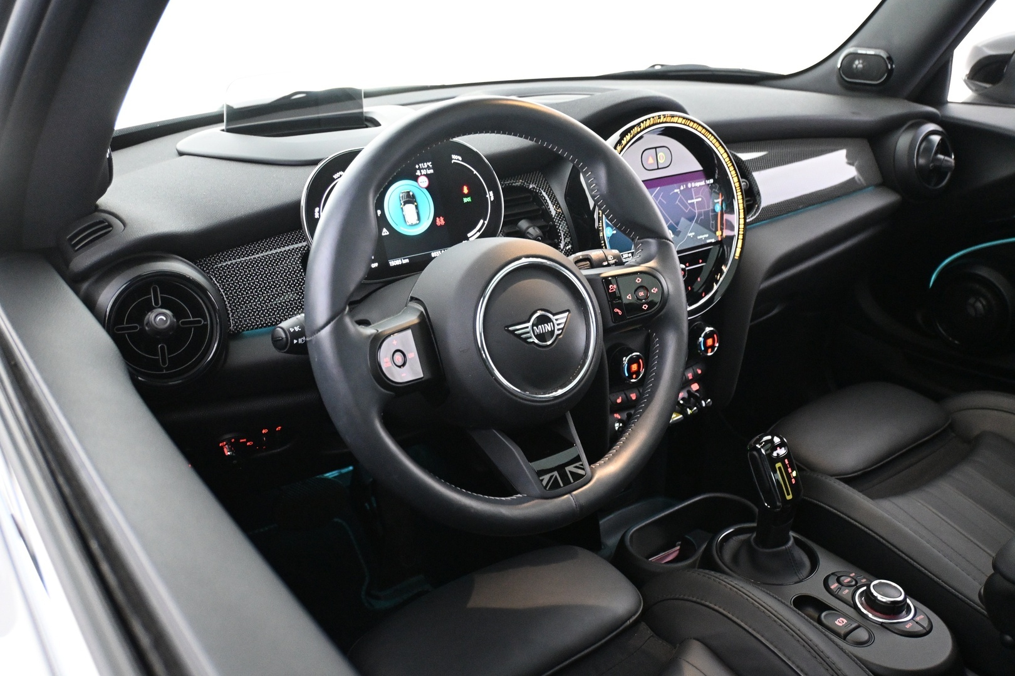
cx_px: 508
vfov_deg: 41.7
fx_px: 888
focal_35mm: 32
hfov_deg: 59.5
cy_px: 338
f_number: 4
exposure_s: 1/30
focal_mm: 21
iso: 4000
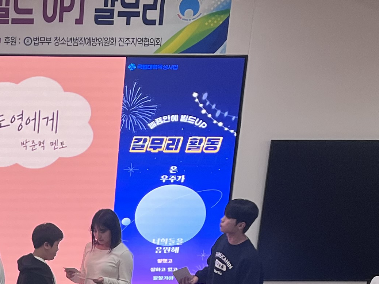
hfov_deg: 18.1
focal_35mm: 101
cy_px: 450
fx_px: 1106
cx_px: -120
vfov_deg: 13.6
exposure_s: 1/60
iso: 80
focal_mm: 5.1
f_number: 1.6
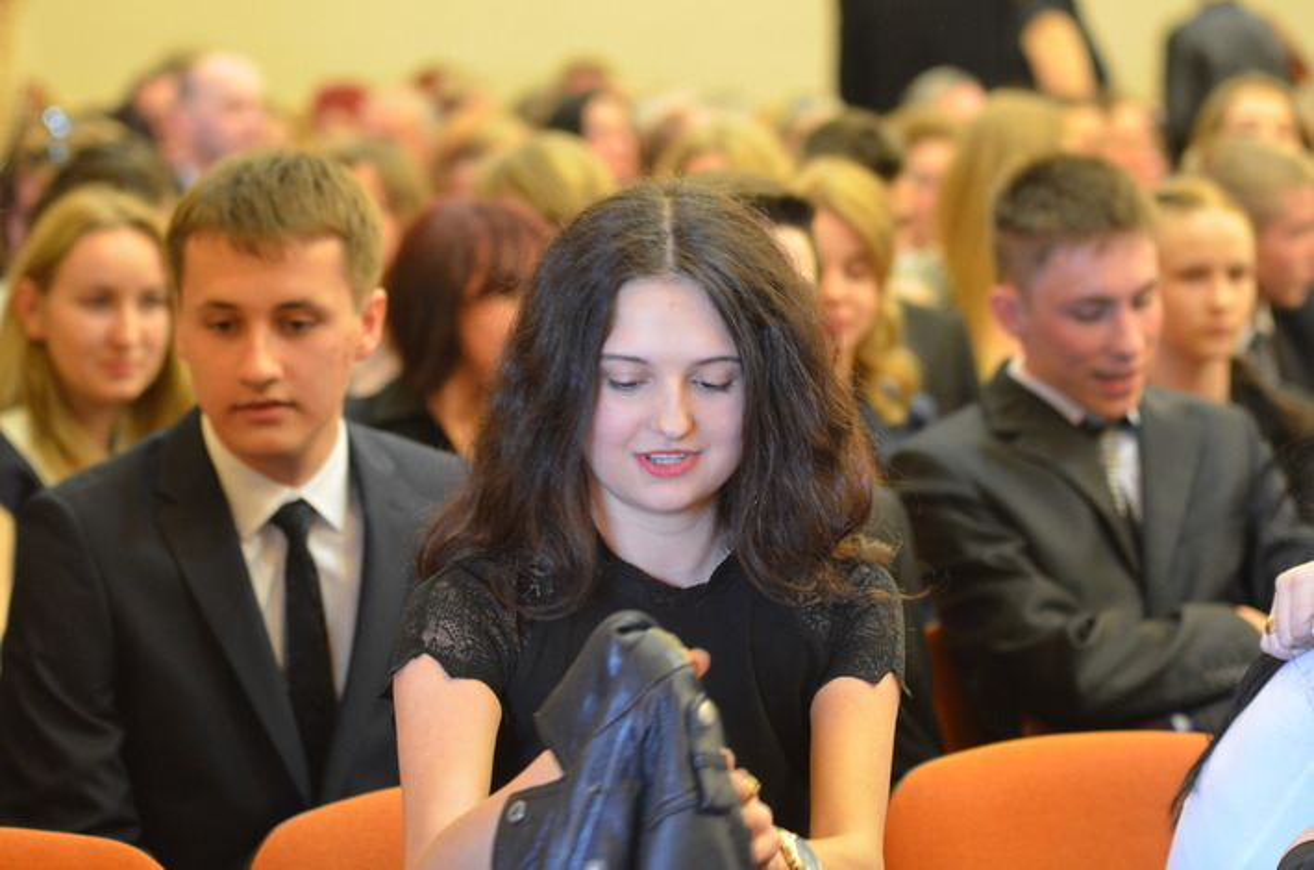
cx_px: 657
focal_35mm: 123
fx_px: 4479
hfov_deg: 16.7
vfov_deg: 11.1
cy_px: 435
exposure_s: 1/40
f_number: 2.8
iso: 1600
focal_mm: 82
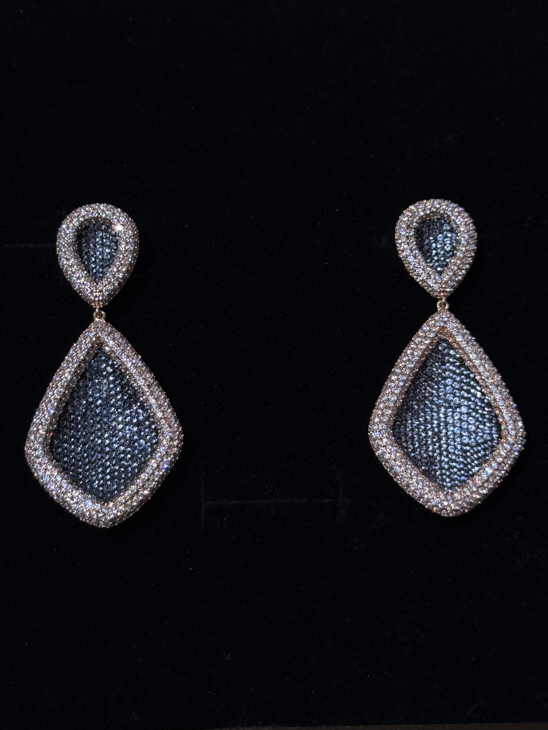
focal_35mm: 48
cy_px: 365
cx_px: 274
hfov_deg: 30.3
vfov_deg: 39.7
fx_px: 1013
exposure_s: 1/100
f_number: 1.78
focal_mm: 6.76
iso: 64
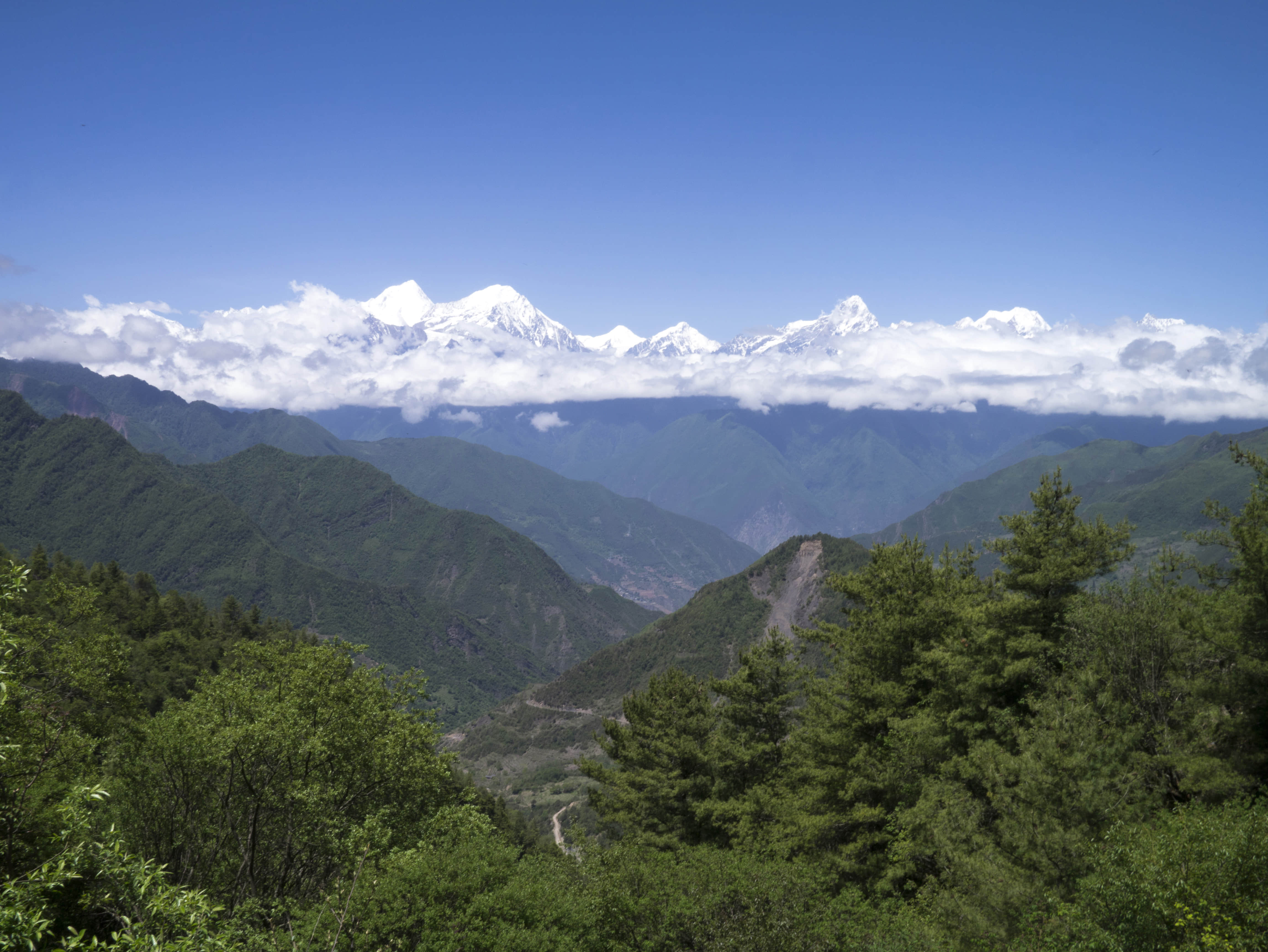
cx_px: 634
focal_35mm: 40
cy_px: 476
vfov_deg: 36.0
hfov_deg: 46.8
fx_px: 1466
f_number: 16
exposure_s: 1/80
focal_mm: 20
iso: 160
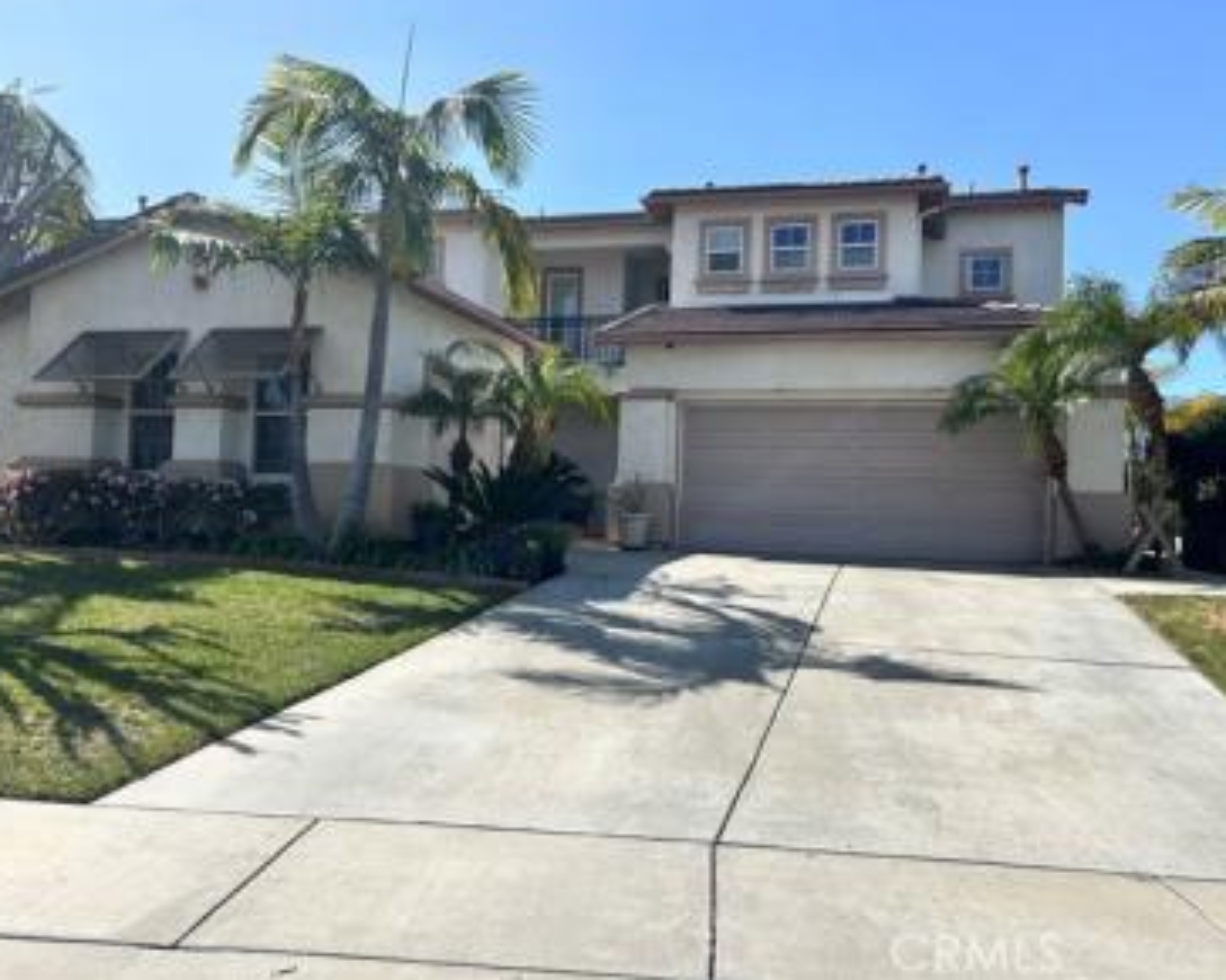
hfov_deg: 62.2
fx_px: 1015
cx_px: 635
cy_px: 476
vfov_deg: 51.5
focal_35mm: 28
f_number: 1.5
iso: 50
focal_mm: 5.7
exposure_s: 1/4630
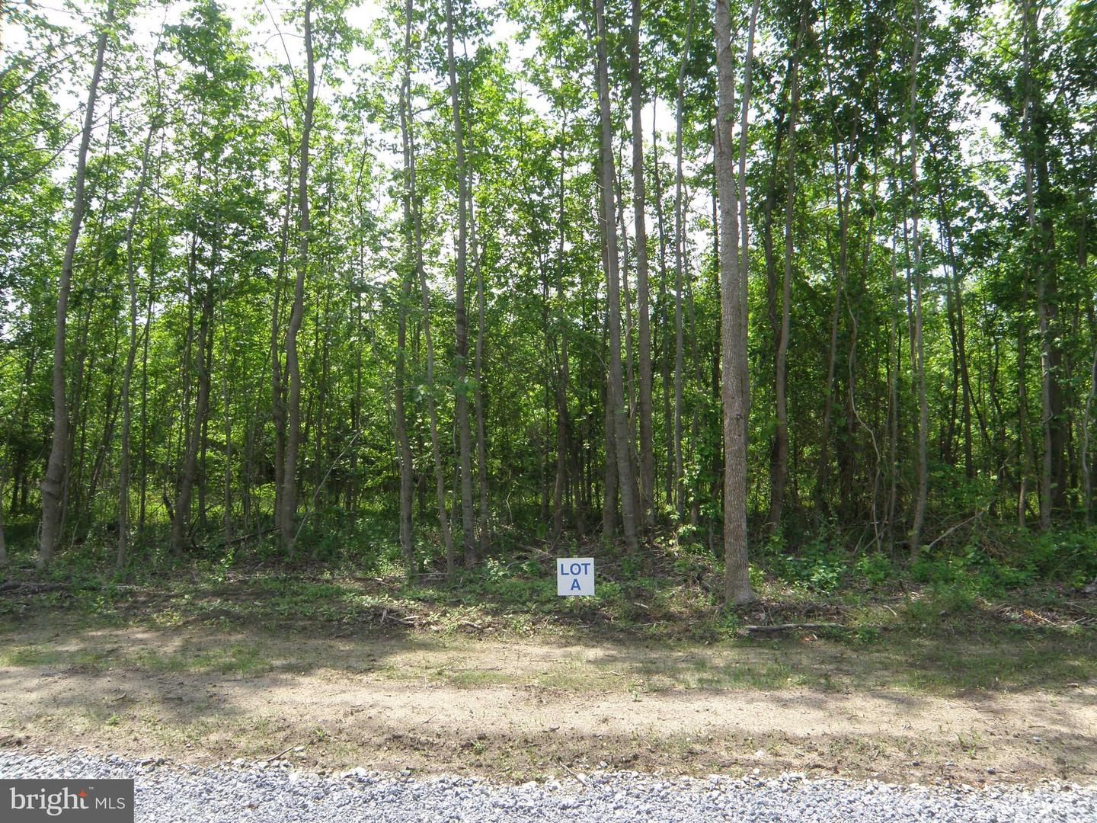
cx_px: 548
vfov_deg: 53.1
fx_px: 824
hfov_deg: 67.3
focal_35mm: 26
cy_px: 412
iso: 64
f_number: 5.6
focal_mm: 4.6
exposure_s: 1/125
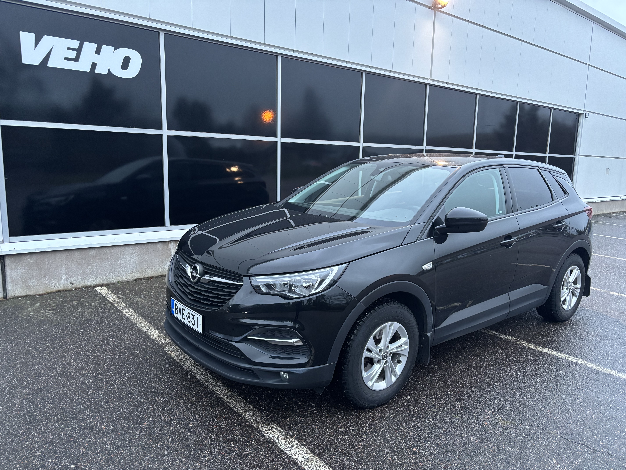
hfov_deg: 67.3
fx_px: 470
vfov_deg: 53.1
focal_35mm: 26
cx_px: 313
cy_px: 235
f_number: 1.6
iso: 320
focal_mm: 5.96
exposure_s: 1/50
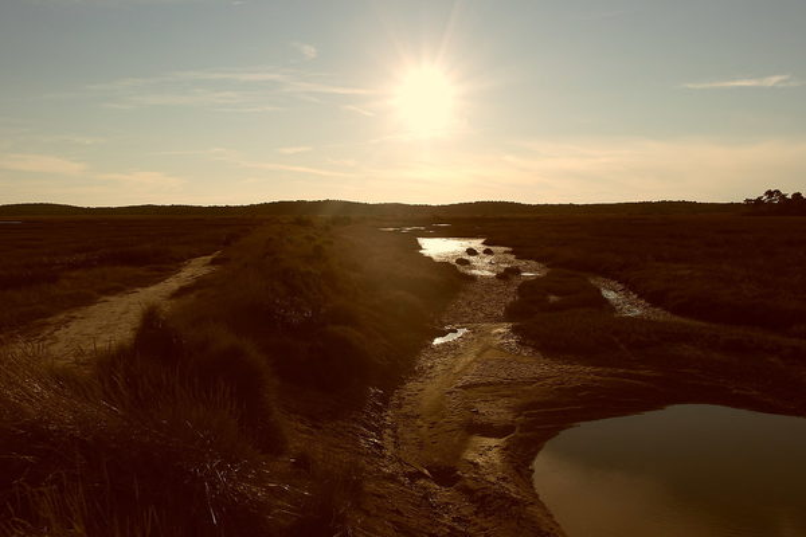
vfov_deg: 43.6
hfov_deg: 61.9
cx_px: 403
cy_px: 268
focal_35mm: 30
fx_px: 672
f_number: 9
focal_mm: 20
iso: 100
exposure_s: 1/500
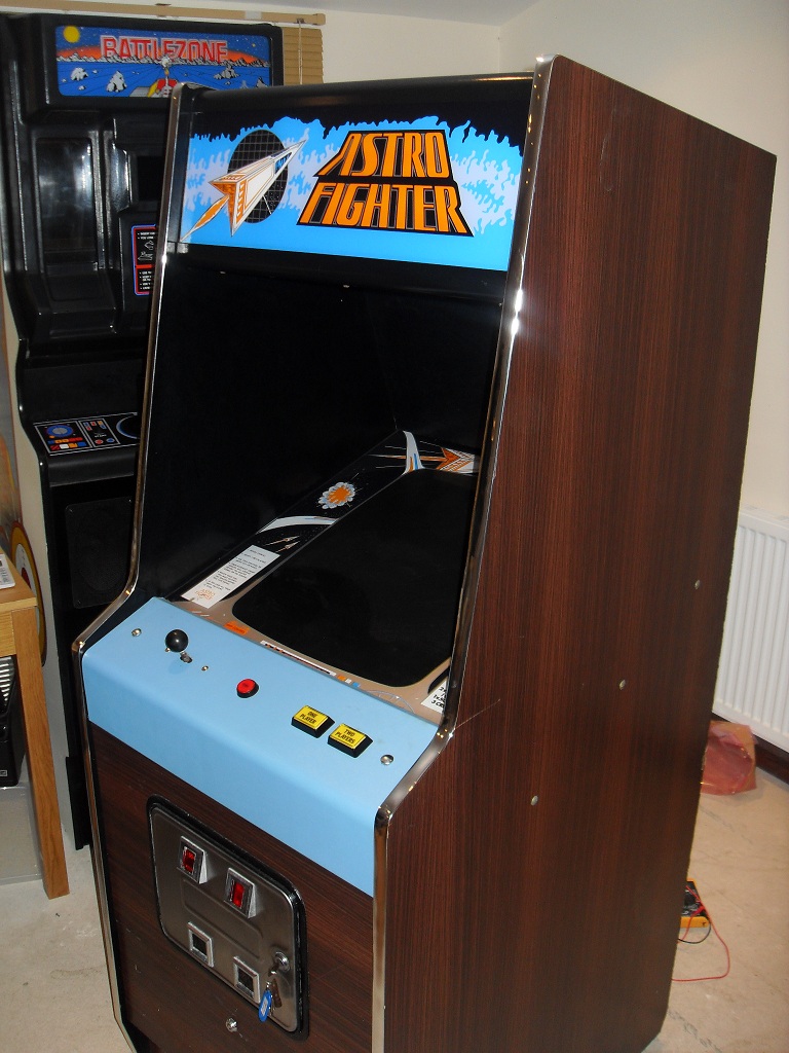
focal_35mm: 34
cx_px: 394
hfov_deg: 41.8
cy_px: 526
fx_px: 1033
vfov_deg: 54.0
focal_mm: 6.3
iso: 100
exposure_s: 1/45
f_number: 2.8
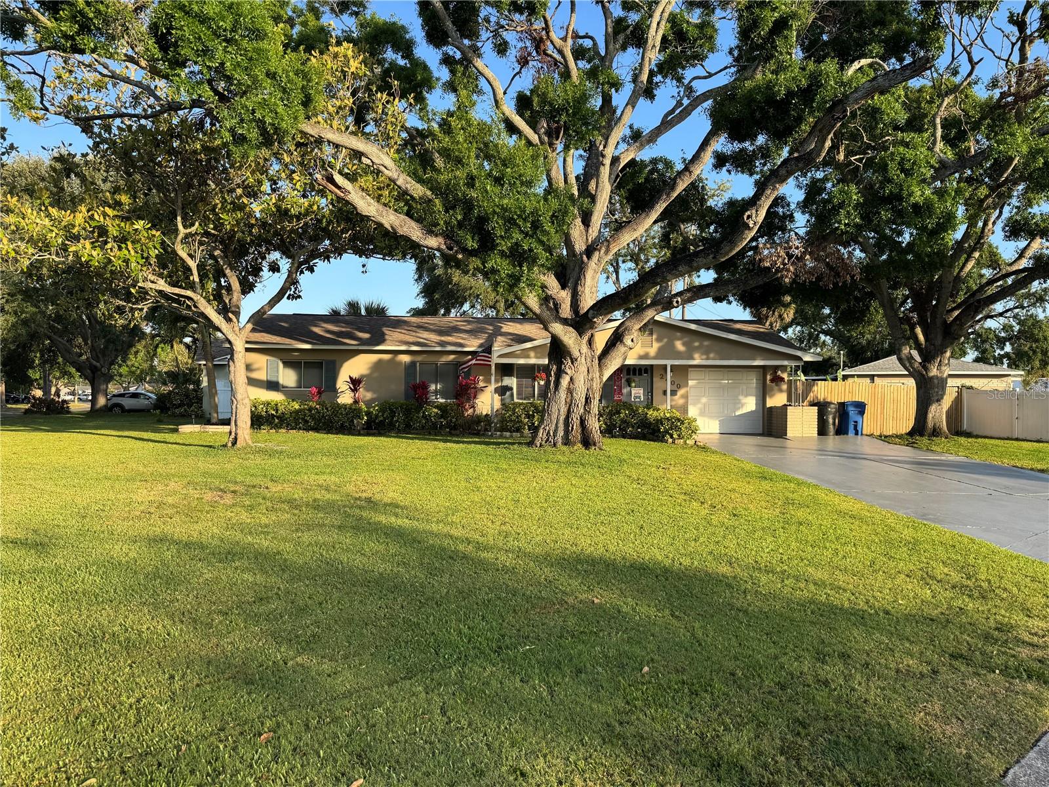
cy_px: 394
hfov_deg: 71.6
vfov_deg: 56.8
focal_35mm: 24
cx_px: 524
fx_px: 727
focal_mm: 6.76
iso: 80
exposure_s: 1/1339
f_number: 1.78
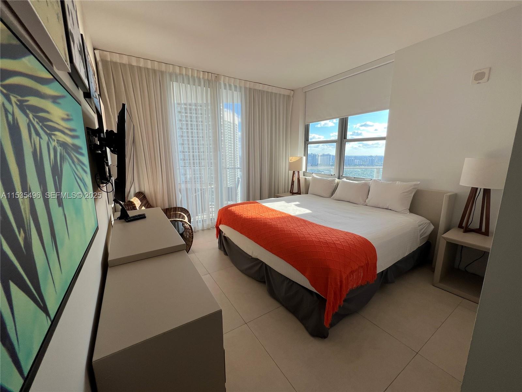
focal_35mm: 13
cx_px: 261
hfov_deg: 106.2
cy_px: 196
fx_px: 196
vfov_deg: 89.9
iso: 32
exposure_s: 1/133
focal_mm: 1.57
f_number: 1.8
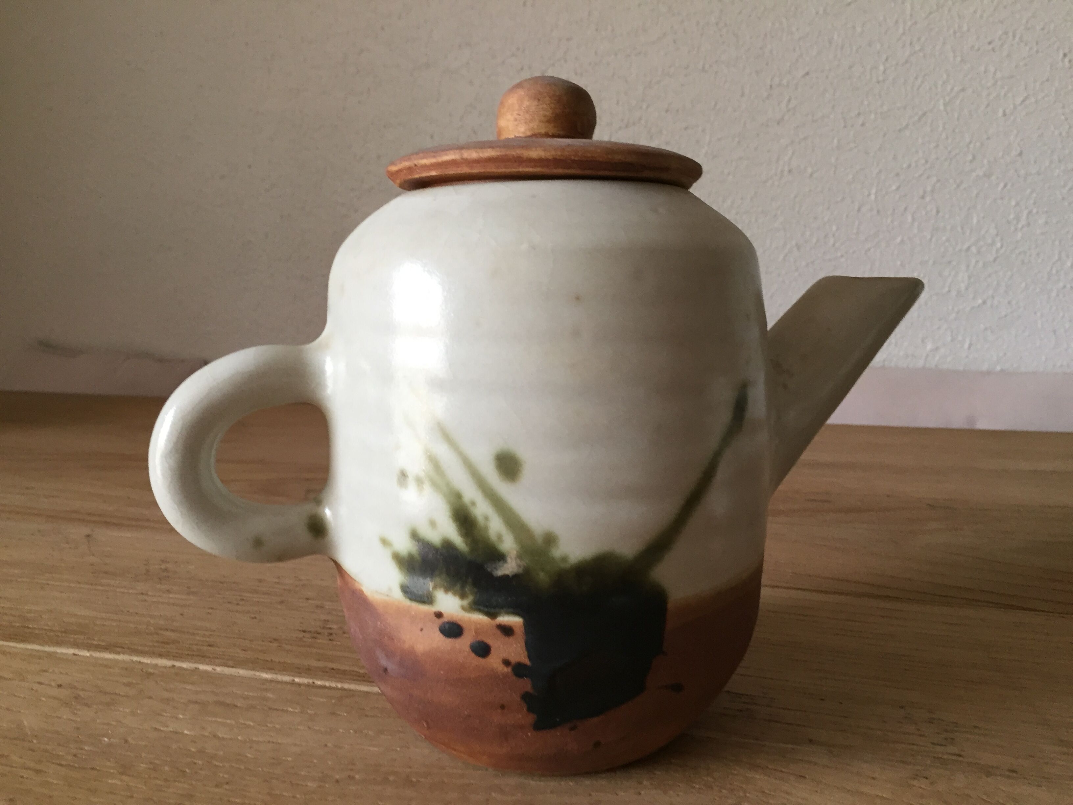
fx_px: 899
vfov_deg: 48.2
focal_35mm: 29
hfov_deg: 61.7
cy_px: 402
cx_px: 536
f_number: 2.2
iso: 125
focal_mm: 4.15
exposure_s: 1/33
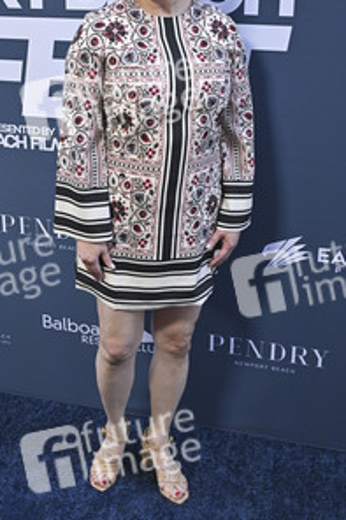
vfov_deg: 39.3
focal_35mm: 50
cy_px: 188
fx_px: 722
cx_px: 162
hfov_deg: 27.0
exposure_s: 1/320
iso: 1600
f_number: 6.3
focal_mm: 37
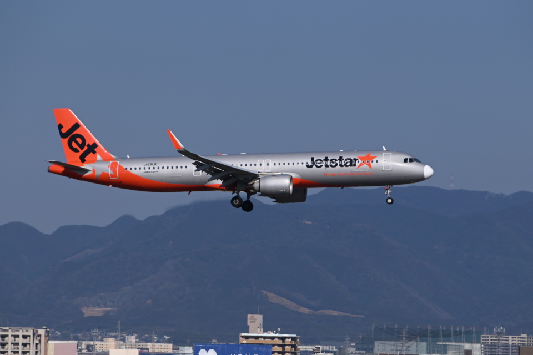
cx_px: 266
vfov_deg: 4.6
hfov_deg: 6.9
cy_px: 178
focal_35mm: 300
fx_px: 4441
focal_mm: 200
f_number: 7.1
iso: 200
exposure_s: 1/1600
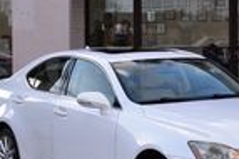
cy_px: 44
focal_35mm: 126
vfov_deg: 10.8
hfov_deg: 16.0
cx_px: 227
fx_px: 836
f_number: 9
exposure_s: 1/160
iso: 400
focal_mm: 30
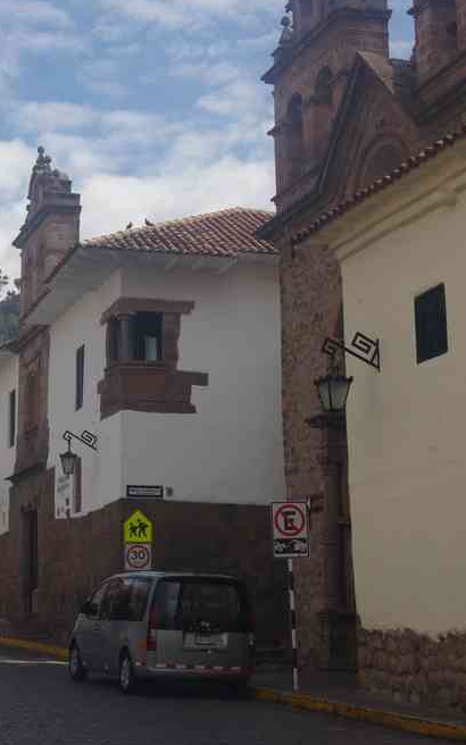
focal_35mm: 77
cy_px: 372
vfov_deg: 26.9
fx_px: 1560
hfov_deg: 16.9
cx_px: 96
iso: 200
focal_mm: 33
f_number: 11
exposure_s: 1/100
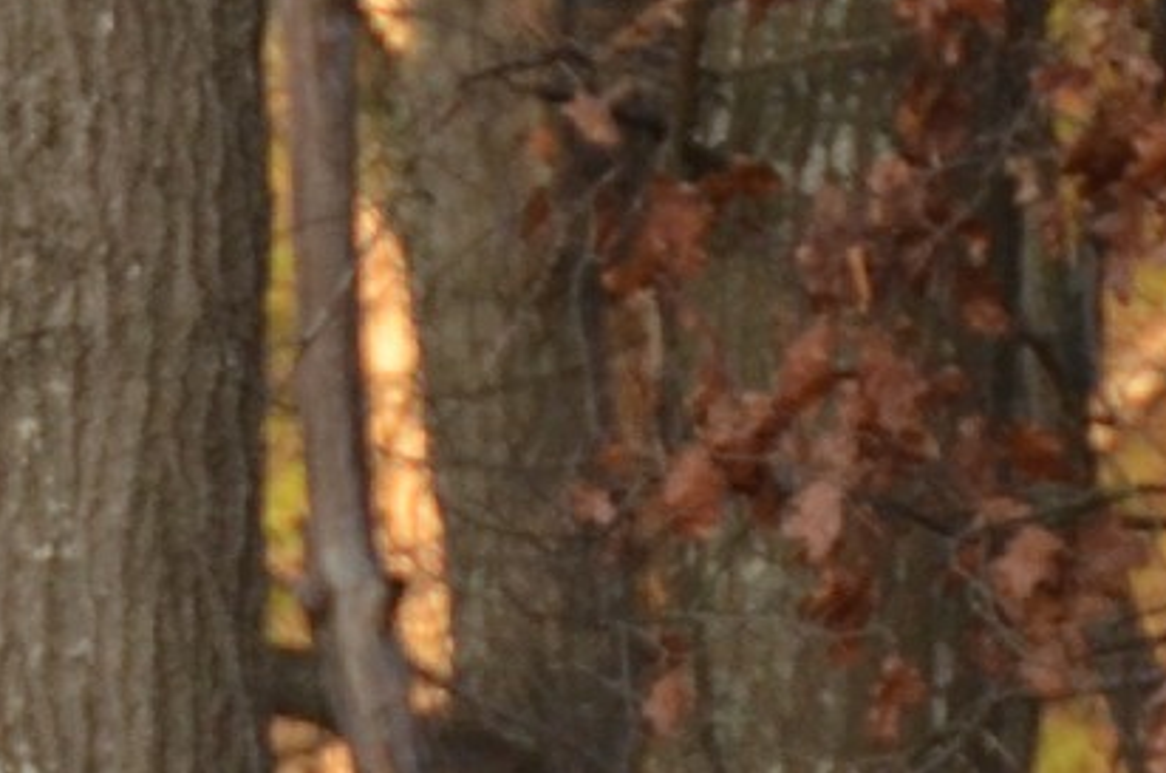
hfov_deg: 2.1
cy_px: 1809
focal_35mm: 955
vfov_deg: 1.4
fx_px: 30872
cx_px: -2227
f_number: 5.3
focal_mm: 105
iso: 800
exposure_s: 1/500
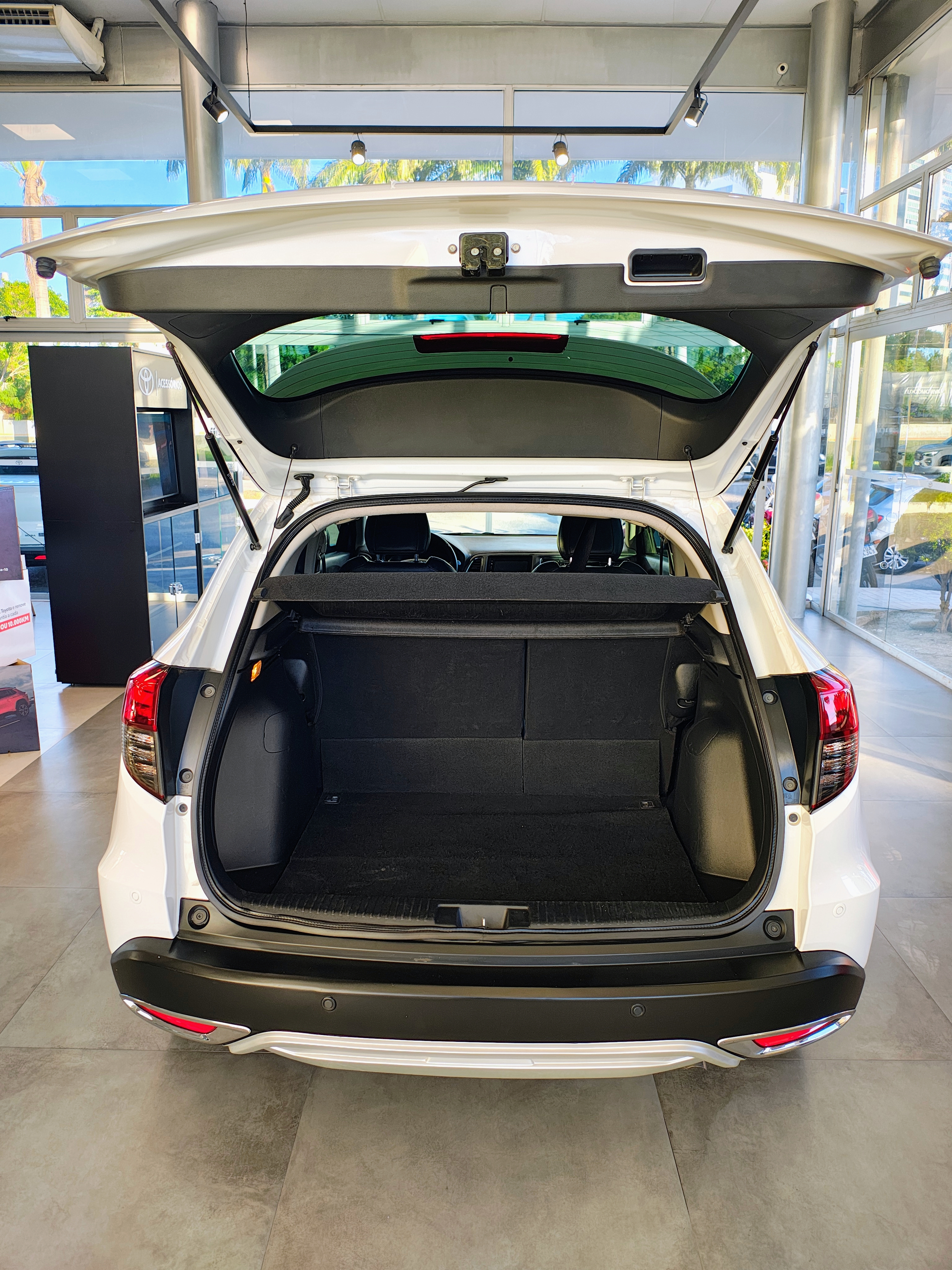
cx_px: 476
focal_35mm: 25
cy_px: 635
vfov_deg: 69.4
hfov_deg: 54.9
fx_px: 917
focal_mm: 5.89
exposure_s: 1/120
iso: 180
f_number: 1.4
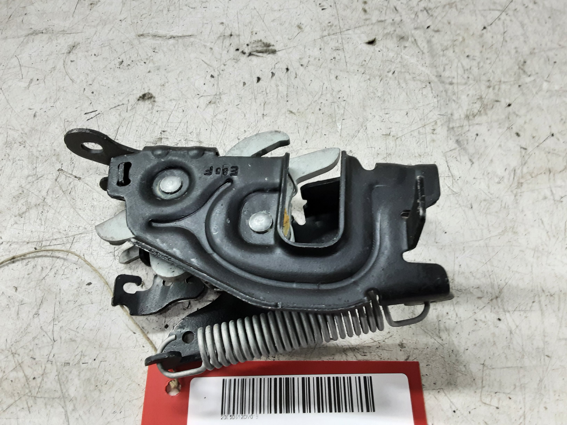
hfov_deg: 65.3
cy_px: 212
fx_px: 442
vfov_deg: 51.4
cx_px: 284
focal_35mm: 27
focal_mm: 2.91
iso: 160
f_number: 1.9
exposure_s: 1/50
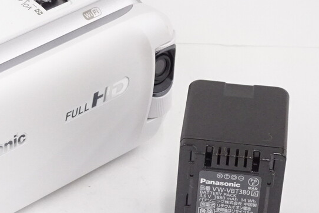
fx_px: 1302
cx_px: 38
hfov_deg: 13.8
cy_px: 115
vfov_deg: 9.3
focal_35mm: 147
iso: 500
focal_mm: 10.95
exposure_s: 1/80
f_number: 4.5
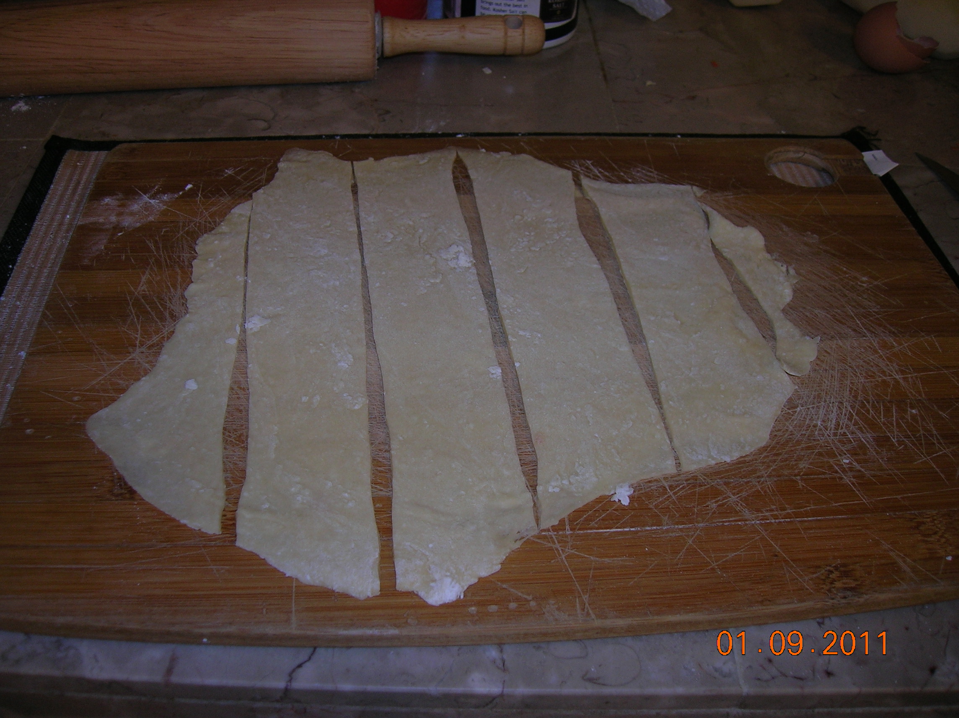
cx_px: 480
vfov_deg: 41.7
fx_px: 941
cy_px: 359
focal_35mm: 34
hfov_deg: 54.0
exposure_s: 1/60.1
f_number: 2.9
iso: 50
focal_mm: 5.7
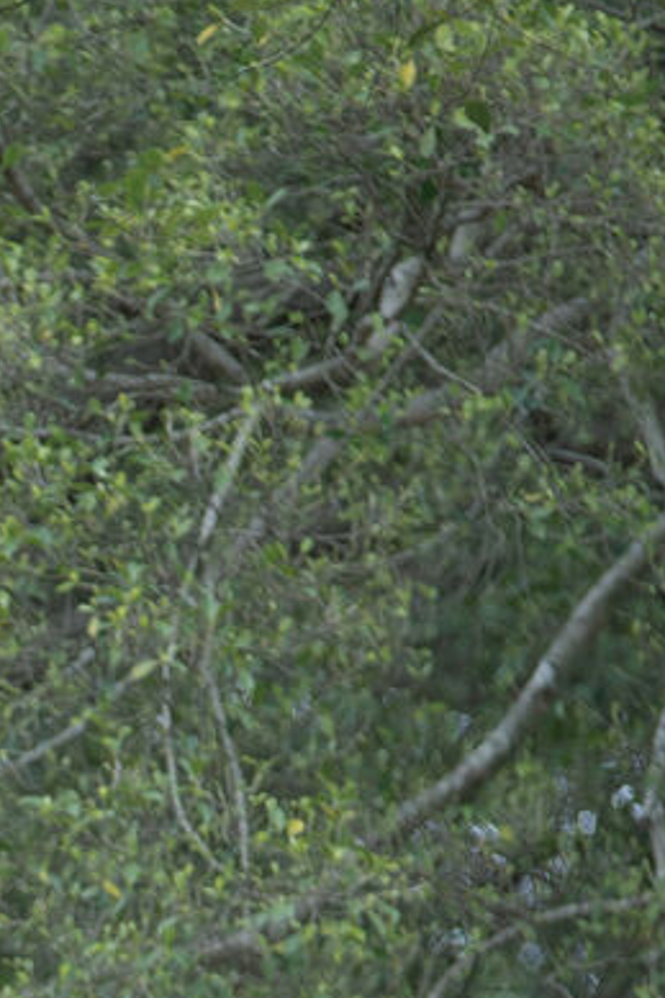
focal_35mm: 921
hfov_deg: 1.5
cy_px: 1355
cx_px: -829
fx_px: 25540
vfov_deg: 2.2
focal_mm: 200
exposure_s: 1/500
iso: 160
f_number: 2.8
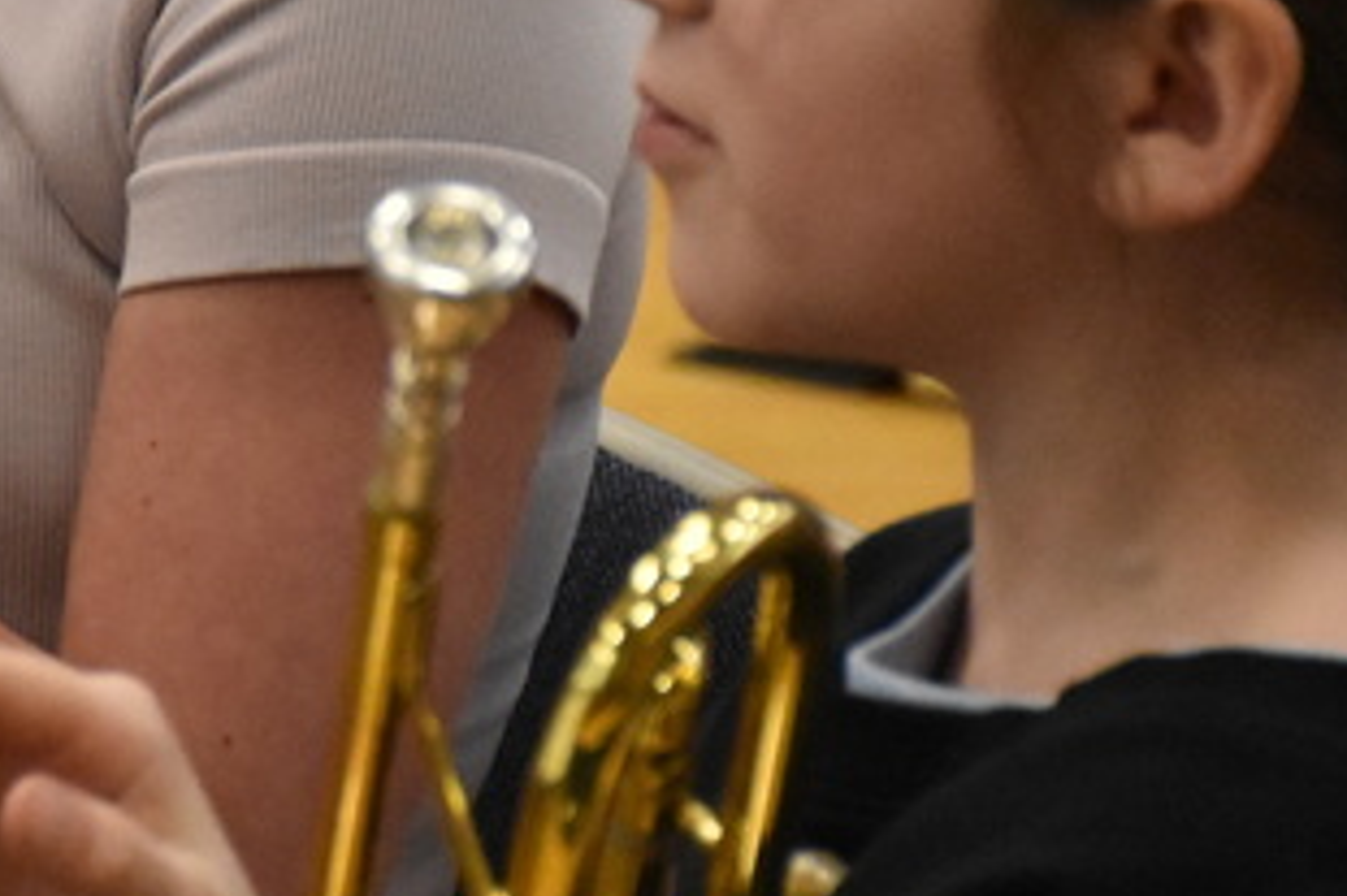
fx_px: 14771
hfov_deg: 5.2
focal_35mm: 395
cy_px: -89
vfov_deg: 3.5
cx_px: -394
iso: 5000
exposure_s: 1/400
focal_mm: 80
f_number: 5.3
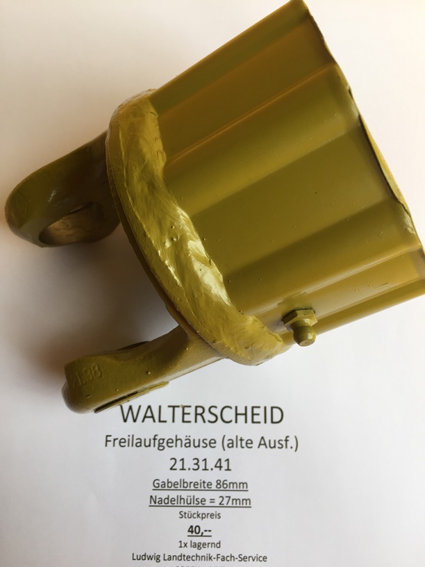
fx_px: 475
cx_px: 212
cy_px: 284
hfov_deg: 48.2
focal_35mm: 29
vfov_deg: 61.7
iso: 50
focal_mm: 4.15
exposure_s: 1/100
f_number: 2.2
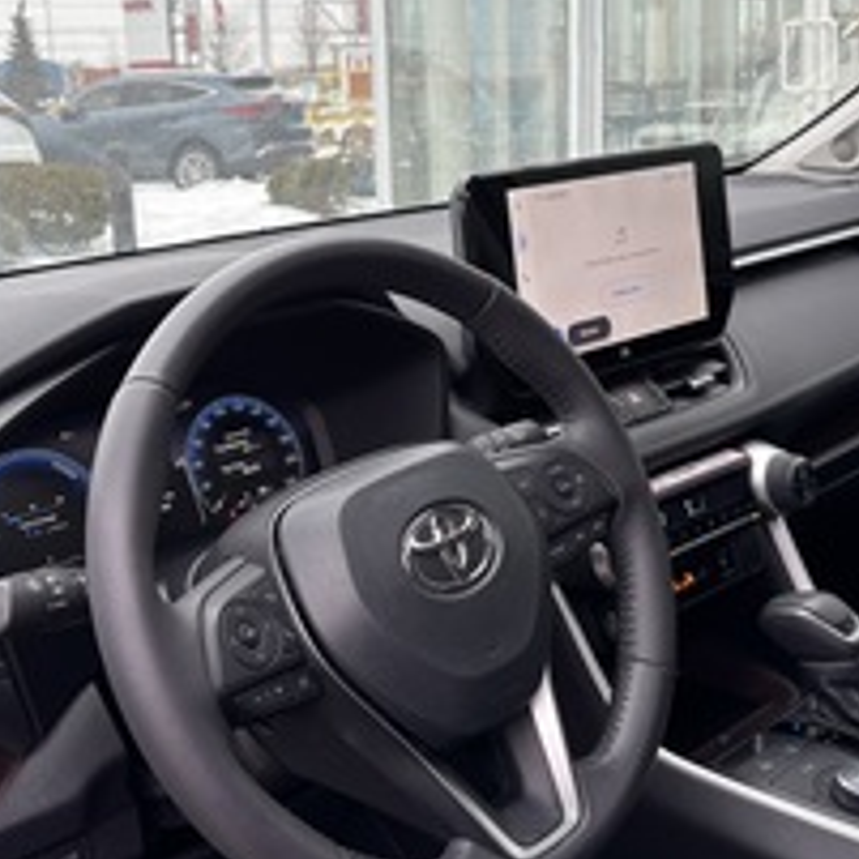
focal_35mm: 48
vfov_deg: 35.3
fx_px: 1348
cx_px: 402
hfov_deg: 35.3
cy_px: 387
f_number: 1.6
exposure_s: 1/121
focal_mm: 5.96
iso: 64
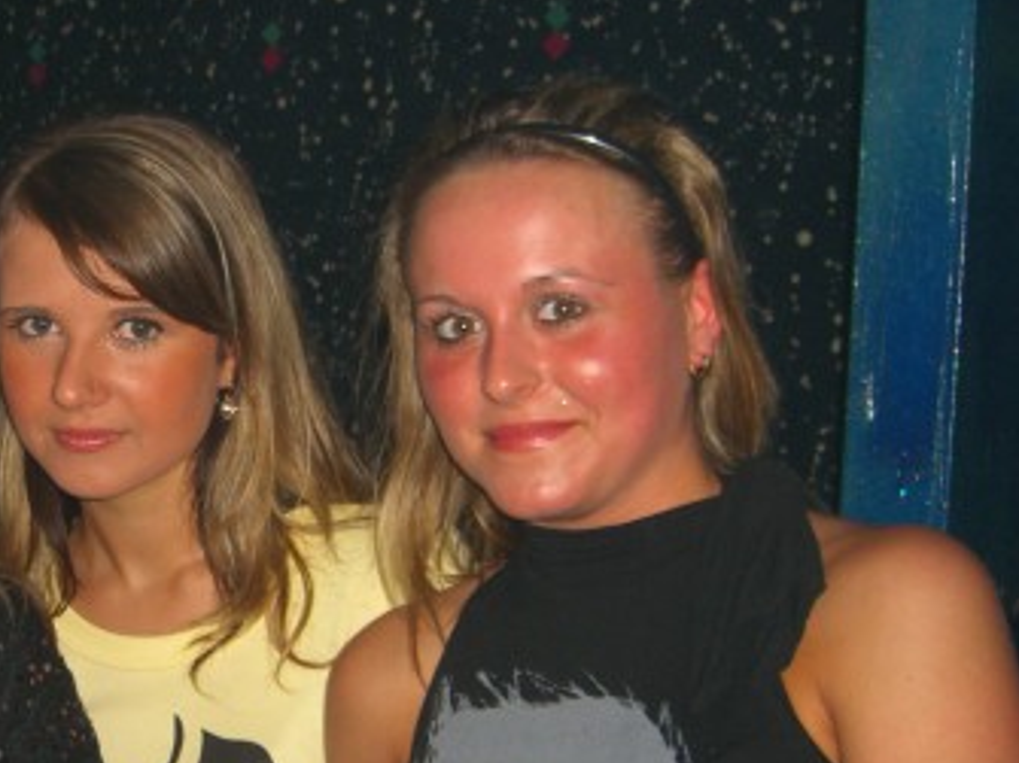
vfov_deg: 21.5
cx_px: 204
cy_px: 505
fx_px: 2001
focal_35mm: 68
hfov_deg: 28.0
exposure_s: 1/60
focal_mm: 7.9
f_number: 2.8
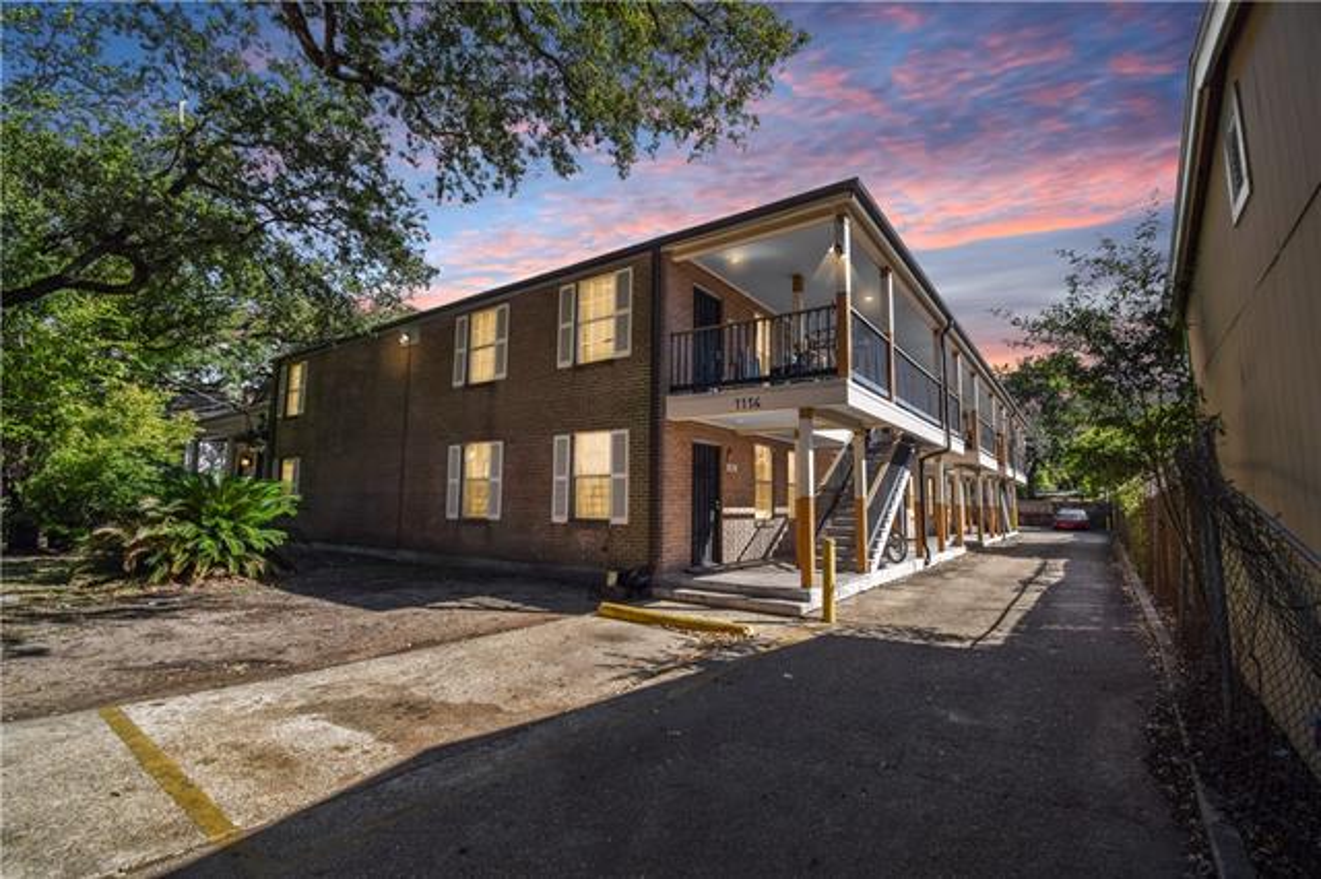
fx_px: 550
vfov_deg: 77.3
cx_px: 660
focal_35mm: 15
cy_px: 440
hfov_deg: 100.4
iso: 220
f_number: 8
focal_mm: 10
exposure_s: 1/250
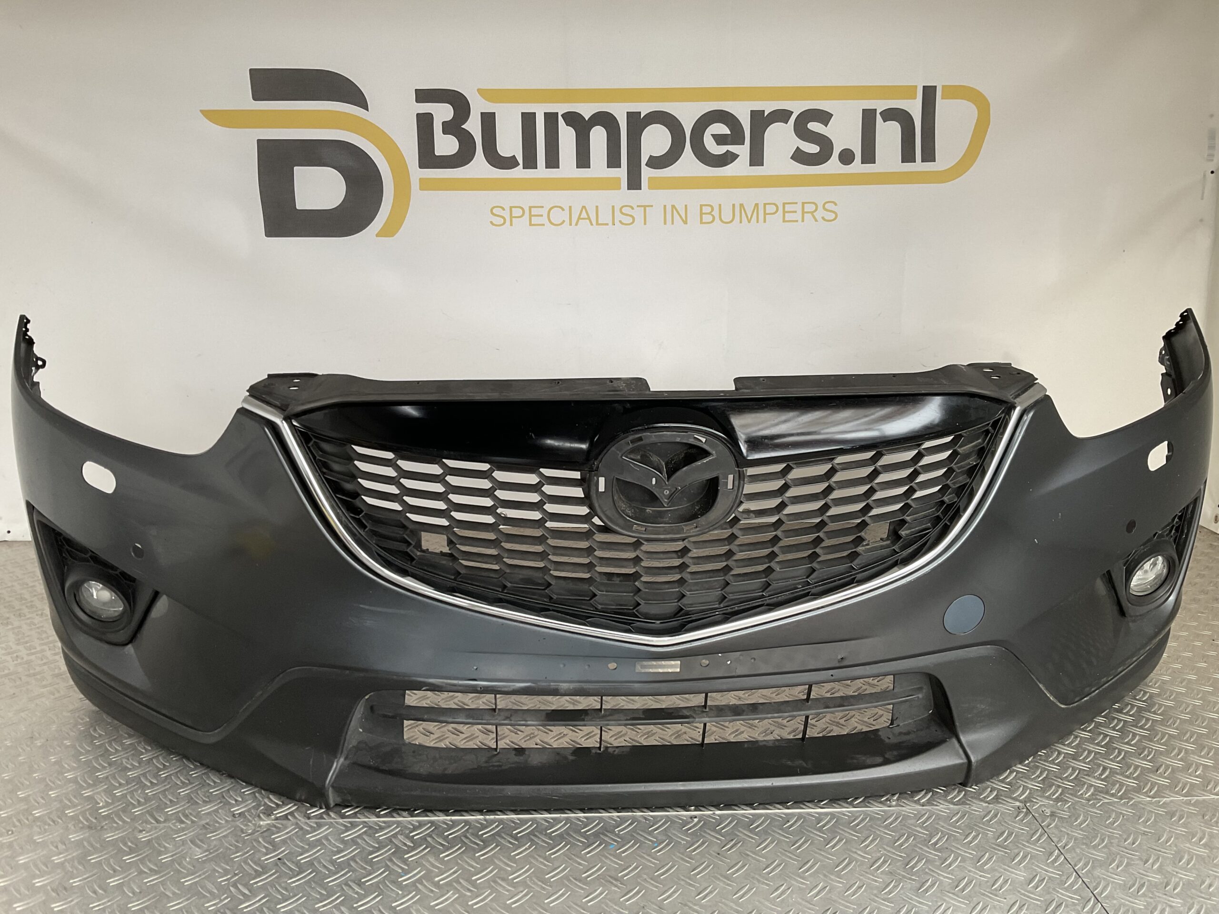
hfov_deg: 61.7
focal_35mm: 29
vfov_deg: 48.2
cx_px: 610
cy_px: 457
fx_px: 1021
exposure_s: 1/50
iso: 50
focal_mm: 3
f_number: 1.8
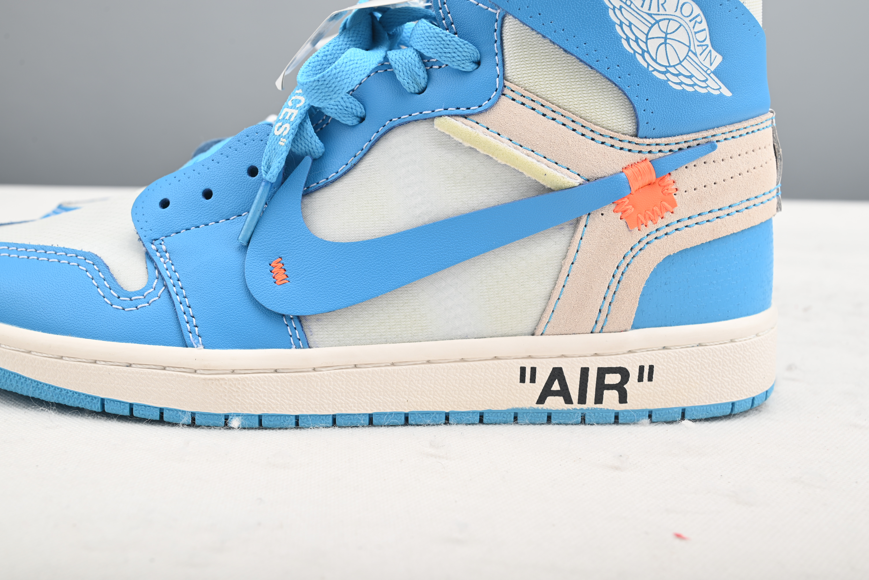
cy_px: 290
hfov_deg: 47.4
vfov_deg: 32.7
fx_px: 990
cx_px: 434
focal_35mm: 41
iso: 100
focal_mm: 41
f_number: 10
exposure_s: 1/200
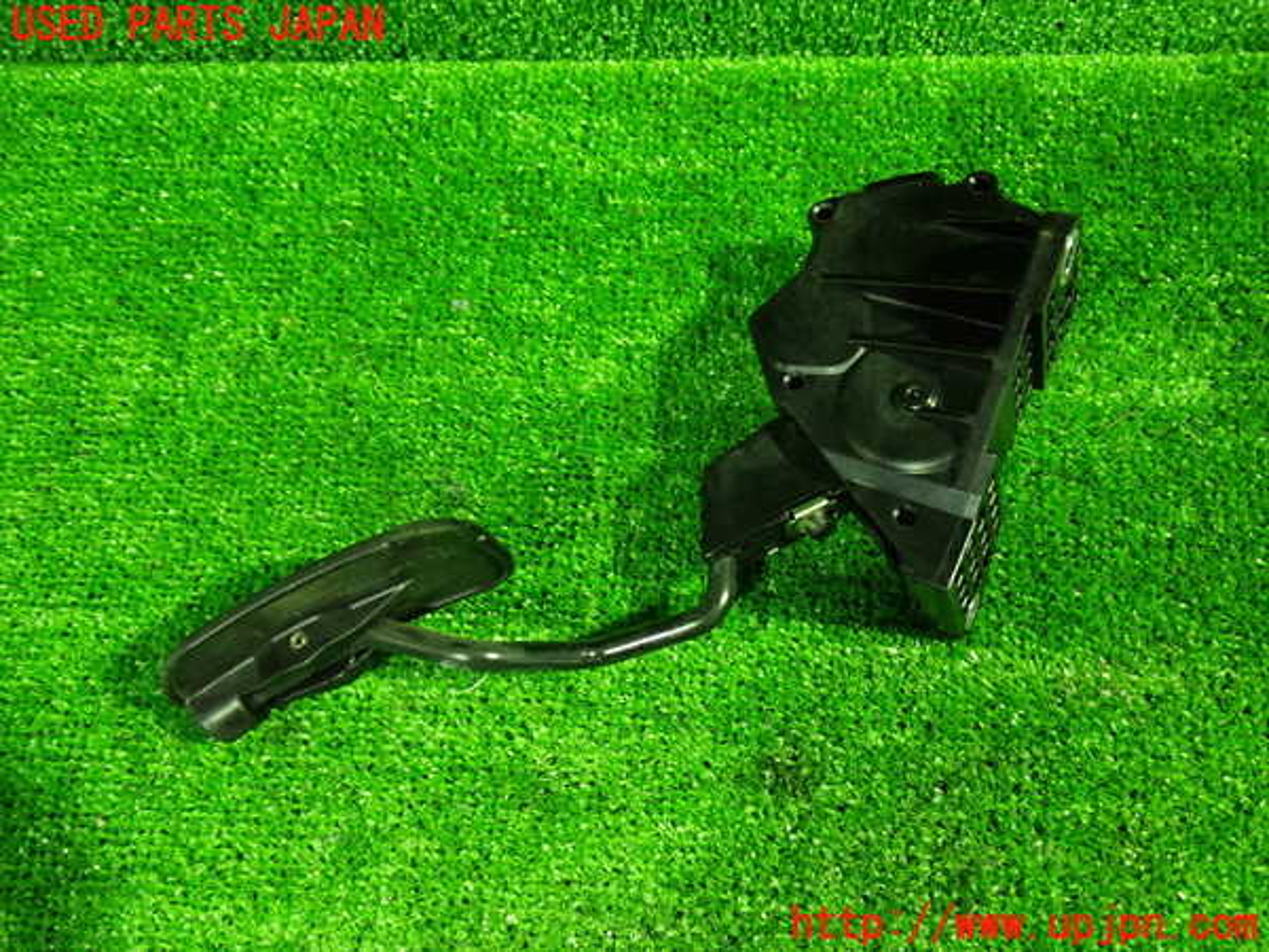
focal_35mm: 30
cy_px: 476
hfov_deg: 60.0
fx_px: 1100
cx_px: 634
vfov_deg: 46.8
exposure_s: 1/20
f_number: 2.3
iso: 800
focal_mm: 5.4
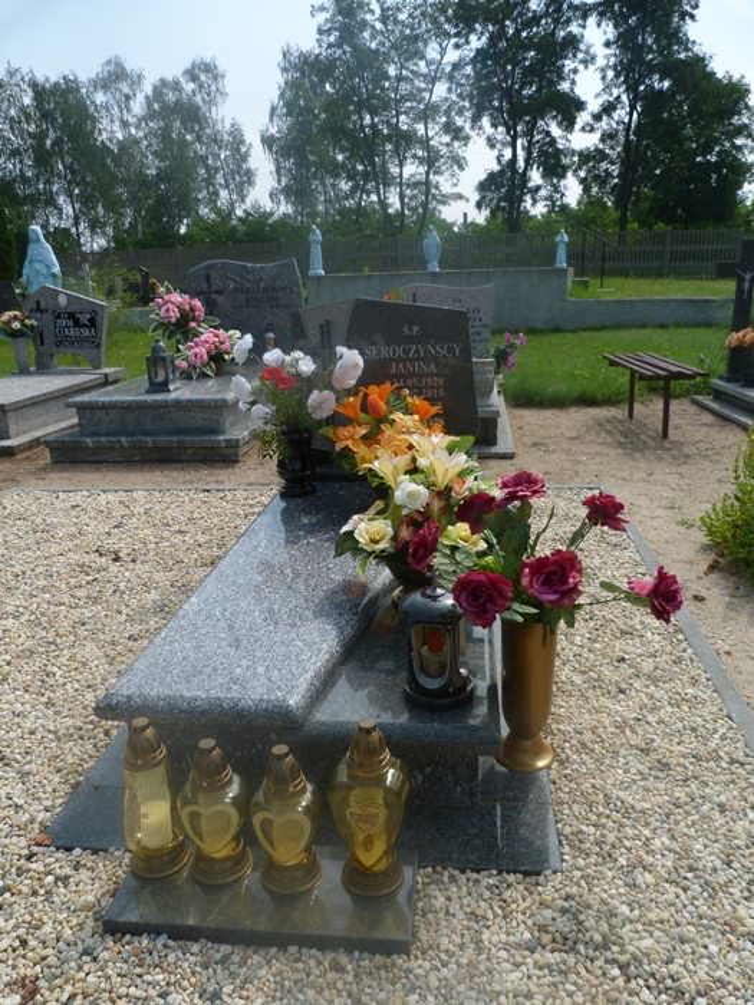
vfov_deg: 69.4
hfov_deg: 54.9
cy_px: 502
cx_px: 377
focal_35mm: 25
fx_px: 726
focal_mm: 4.5
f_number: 2.8
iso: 80
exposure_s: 1/1000
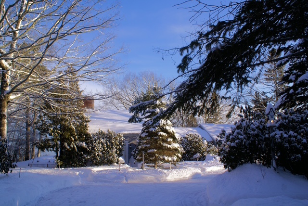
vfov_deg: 48.0
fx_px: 231
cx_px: 154
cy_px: 103
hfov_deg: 67.3
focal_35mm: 27
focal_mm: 18
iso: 100
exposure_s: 1/80
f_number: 9
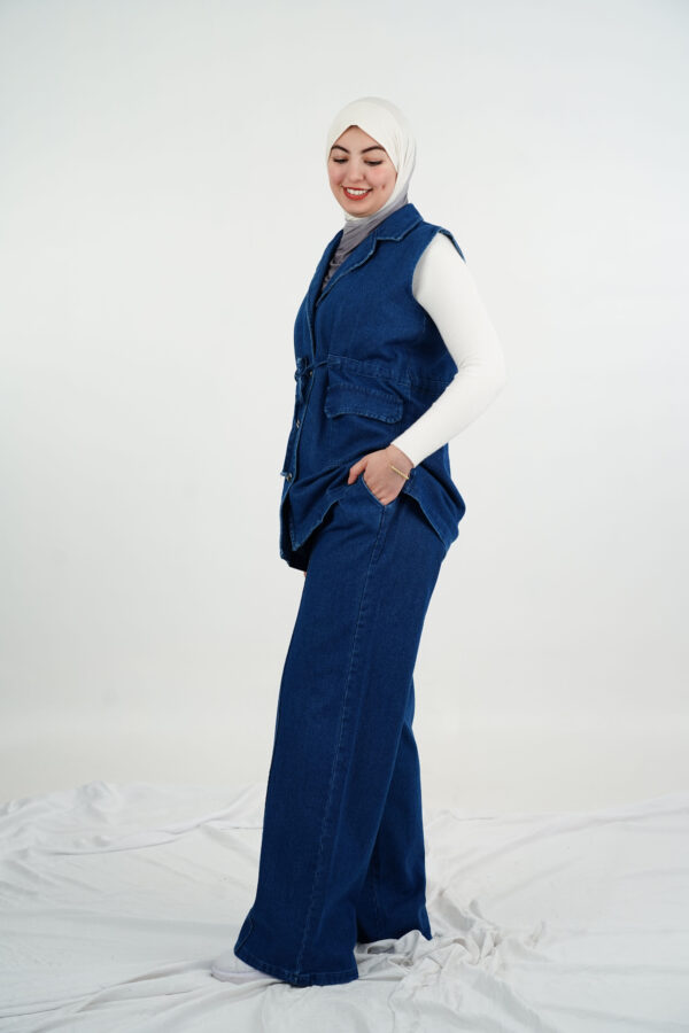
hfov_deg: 20.9
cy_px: 516
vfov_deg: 31.0
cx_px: 344
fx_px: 1866
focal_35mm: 65
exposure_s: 1/100
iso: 250
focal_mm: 65
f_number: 5.6
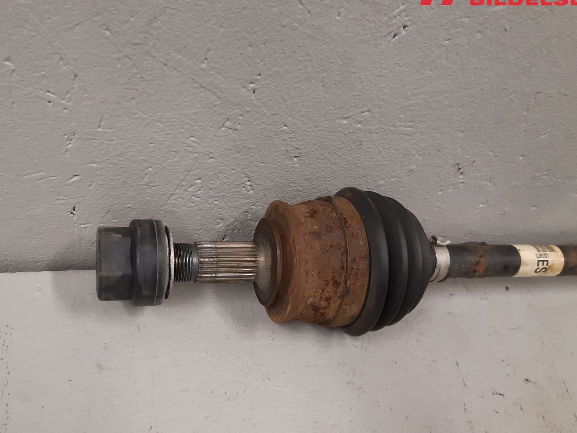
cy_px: 226
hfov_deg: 53.9
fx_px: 567
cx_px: 269
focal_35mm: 34
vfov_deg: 41.8
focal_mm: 3.93
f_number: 1.7
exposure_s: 1/50
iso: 160
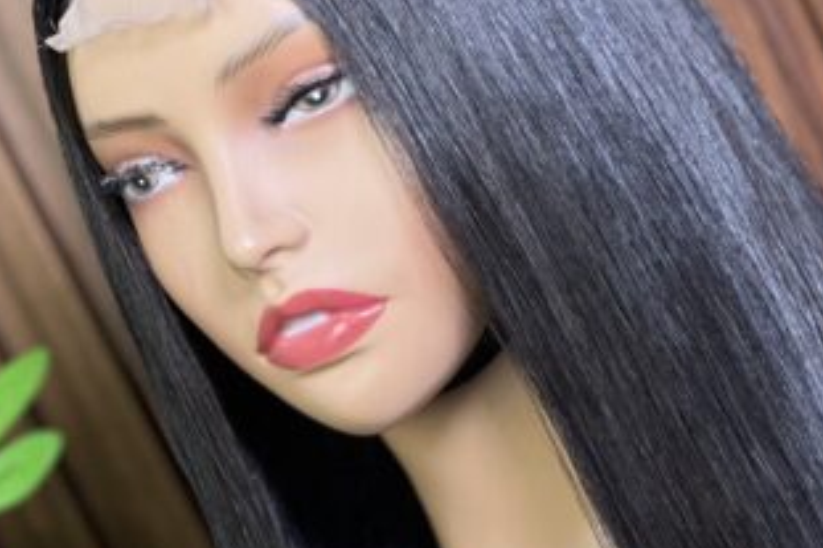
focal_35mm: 206
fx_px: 4707
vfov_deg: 6.7
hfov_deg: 10.0
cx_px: 513
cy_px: 416
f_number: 2.8
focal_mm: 9
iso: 125
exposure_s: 1/100
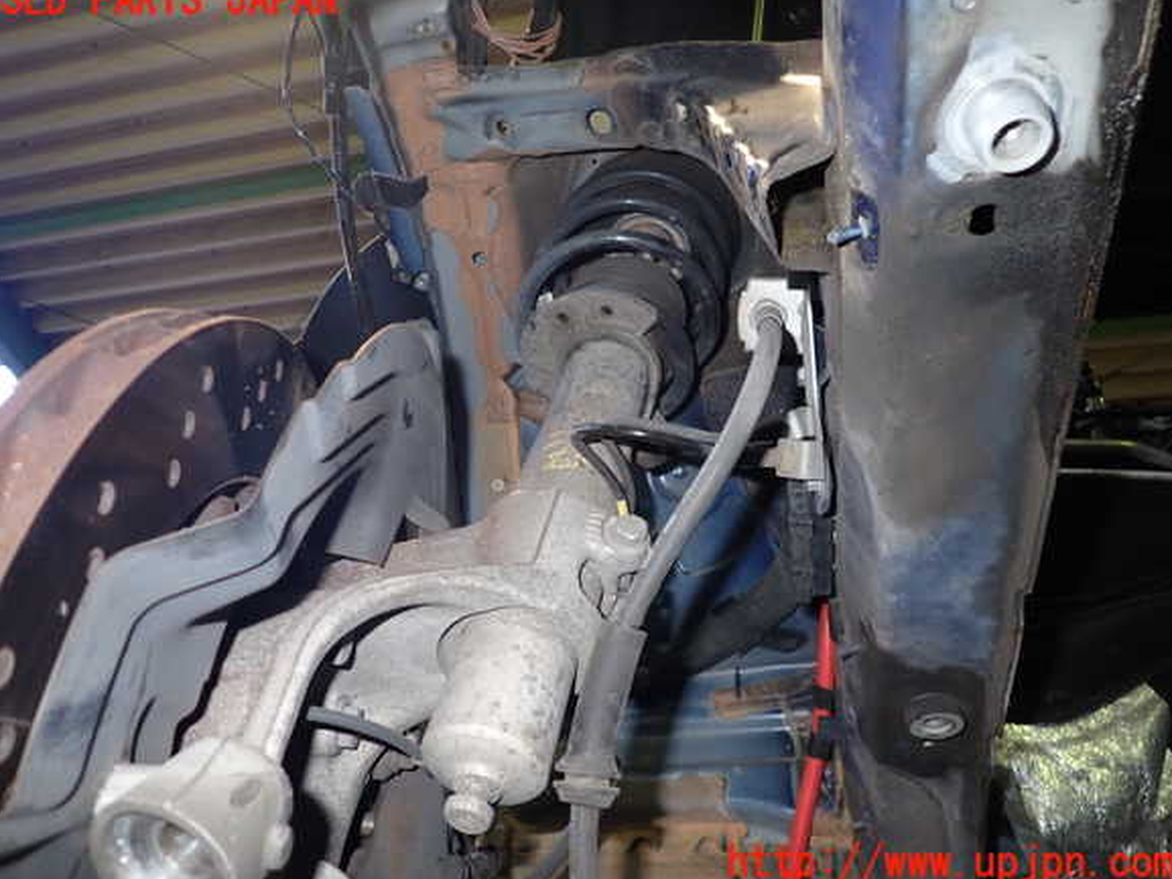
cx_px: 577
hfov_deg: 67.3
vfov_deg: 53.1
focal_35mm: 26
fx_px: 880
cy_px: 432
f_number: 2
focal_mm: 4.5
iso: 200
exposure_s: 1/30
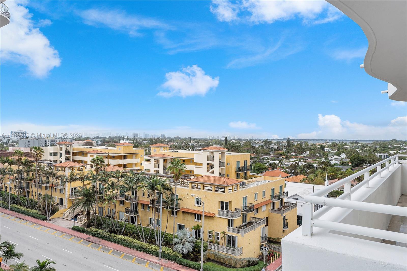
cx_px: 204
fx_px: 314
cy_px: 136
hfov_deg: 66.0
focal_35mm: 28
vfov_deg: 46.7
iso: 100
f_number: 11
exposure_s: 1/160
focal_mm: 18.5
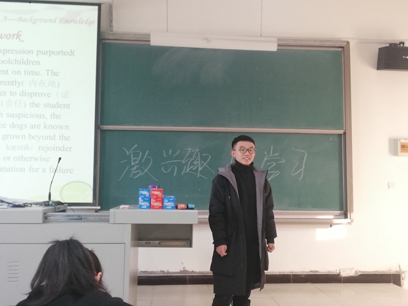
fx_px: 424
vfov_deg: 39.7
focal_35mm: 36
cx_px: 204
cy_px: 153
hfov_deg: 51.4
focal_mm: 3.81
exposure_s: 1/33.3
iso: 250
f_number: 2.2
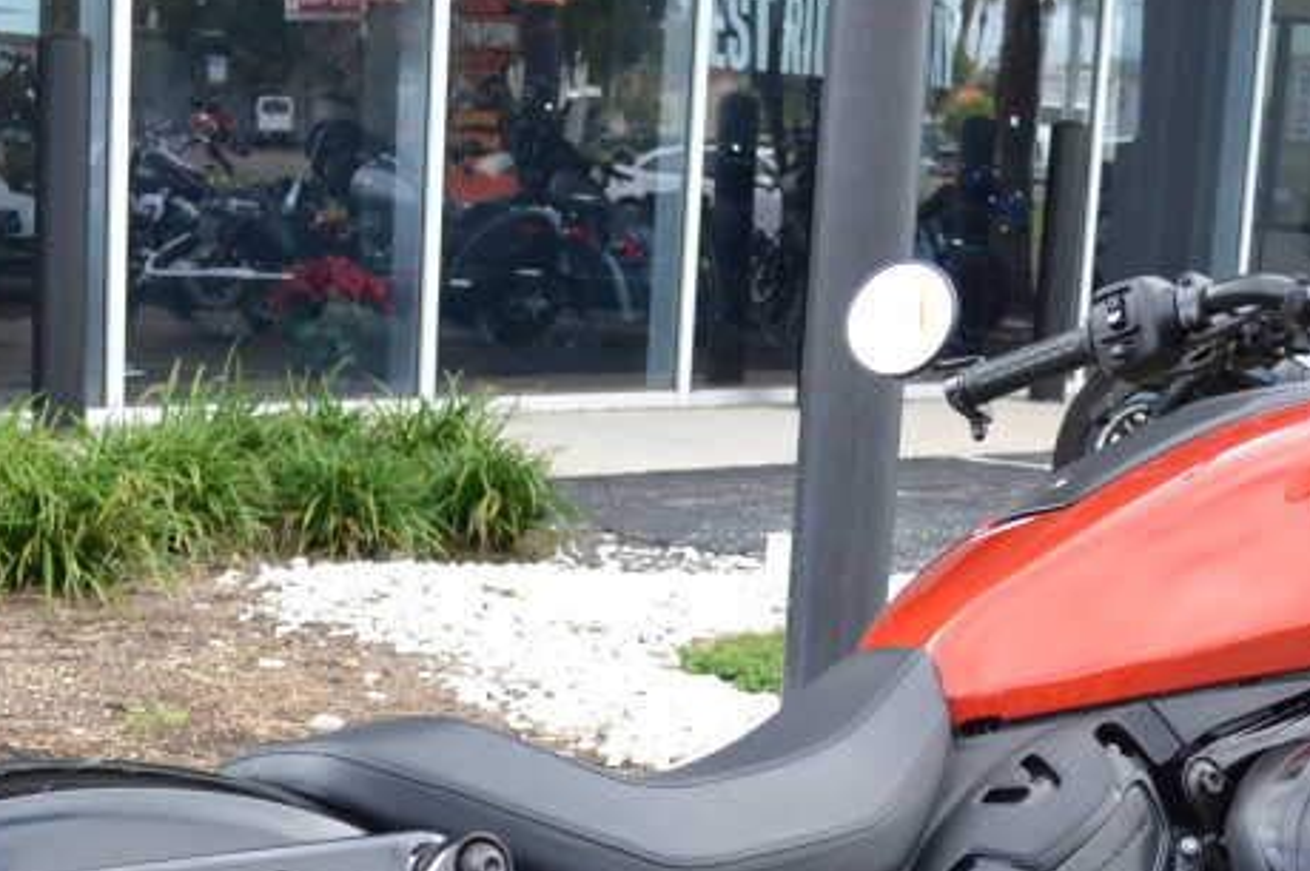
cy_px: 1030
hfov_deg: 21.7
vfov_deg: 14.1
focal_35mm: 94
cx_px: 806
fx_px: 3418
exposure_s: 1/125
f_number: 5.6
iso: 160
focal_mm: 24
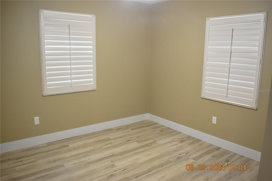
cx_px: 136
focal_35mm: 27
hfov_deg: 67.4
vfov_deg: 47.9
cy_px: 90
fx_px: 204
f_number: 4
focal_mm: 18
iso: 640
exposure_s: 1/60
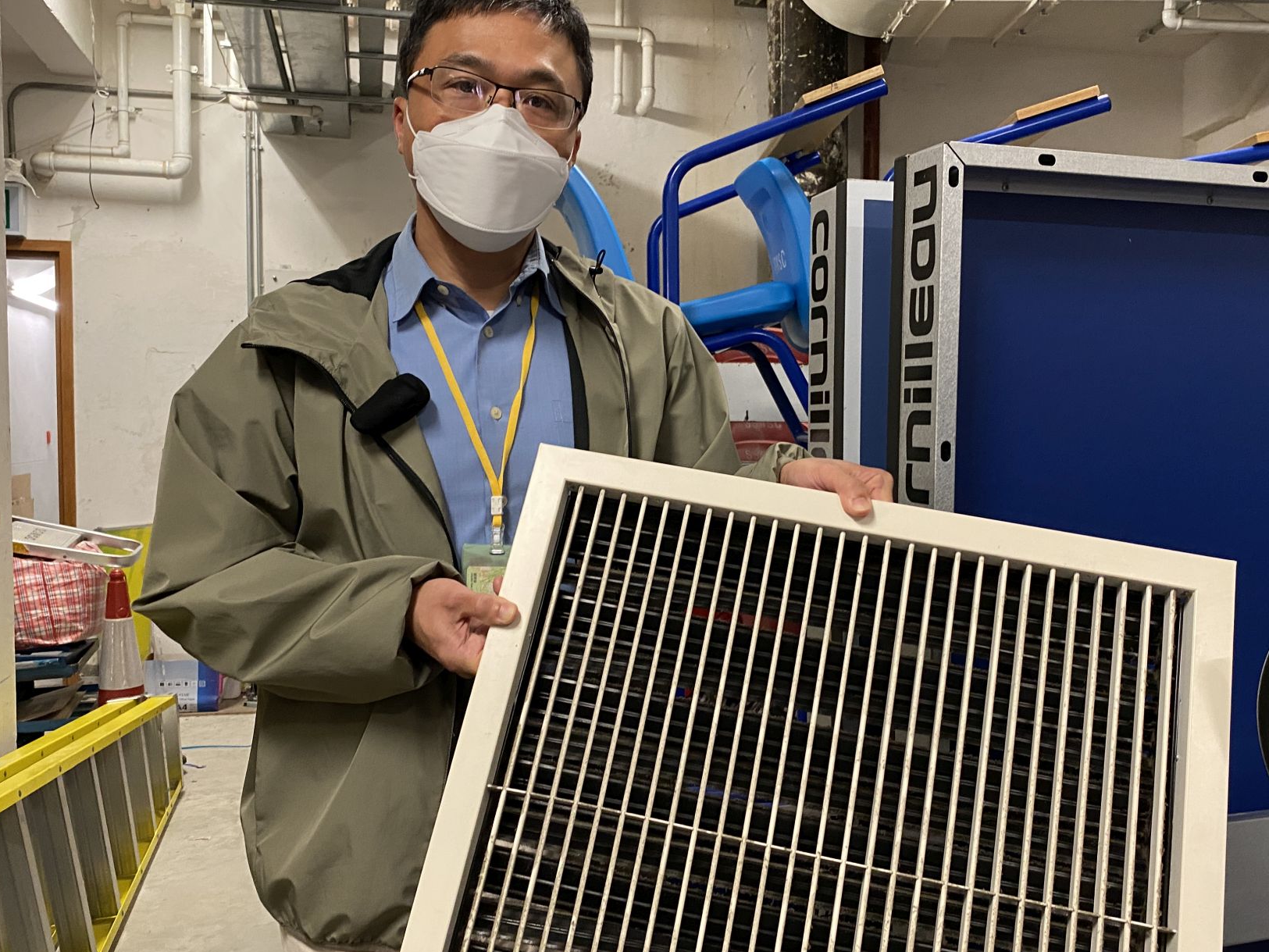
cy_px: 473
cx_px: 638
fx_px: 1173
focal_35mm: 32
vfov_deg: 44.2
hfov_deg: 56.8
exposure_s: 1/50
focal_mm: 4.25
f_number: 1.8
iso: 200
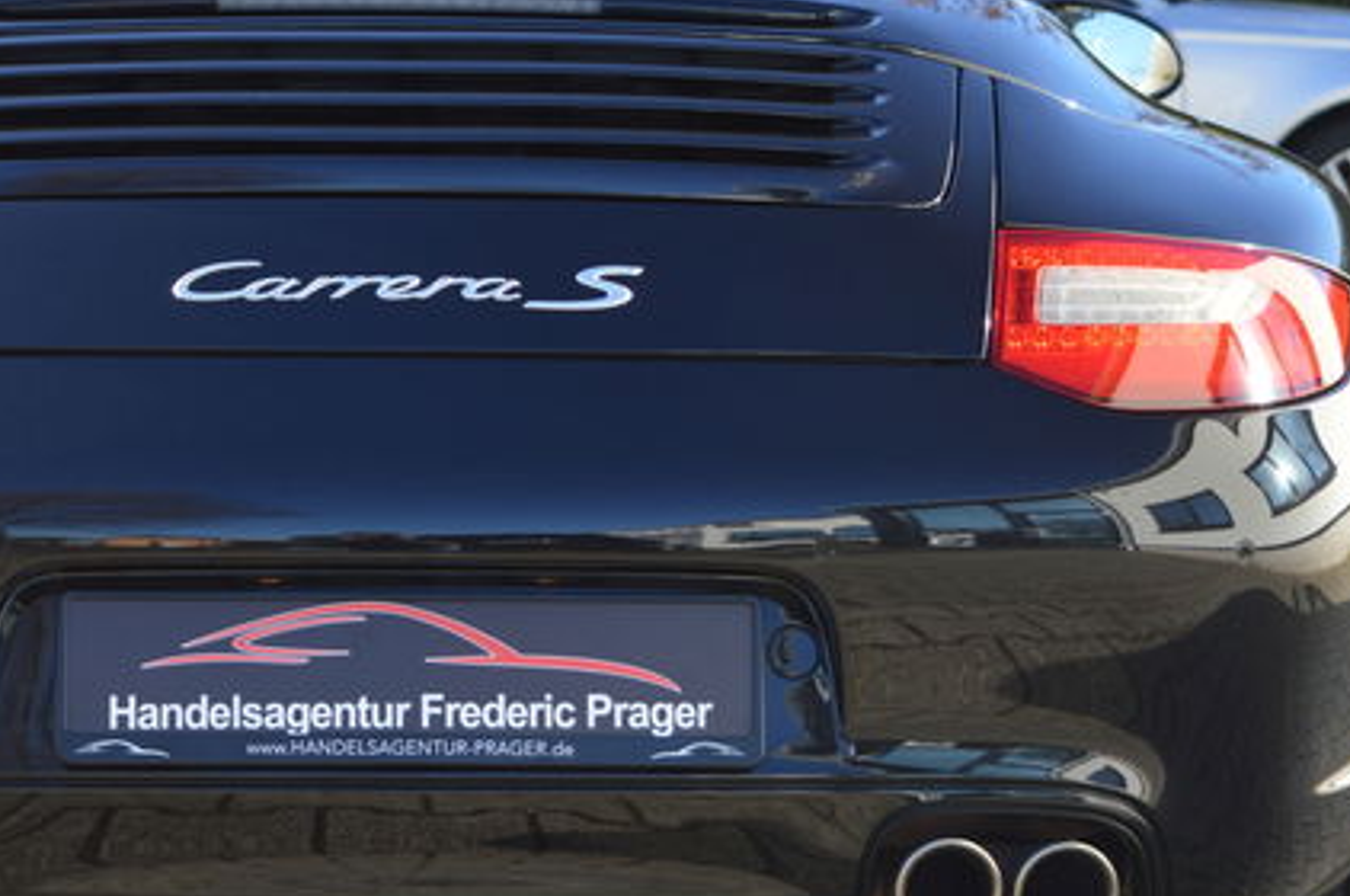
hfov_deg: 15.6
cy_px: 445
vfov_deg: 10.4
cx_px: 425
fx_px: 4905
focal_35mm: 131
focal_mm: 48
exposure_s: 1/125
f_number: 5.6
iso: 110
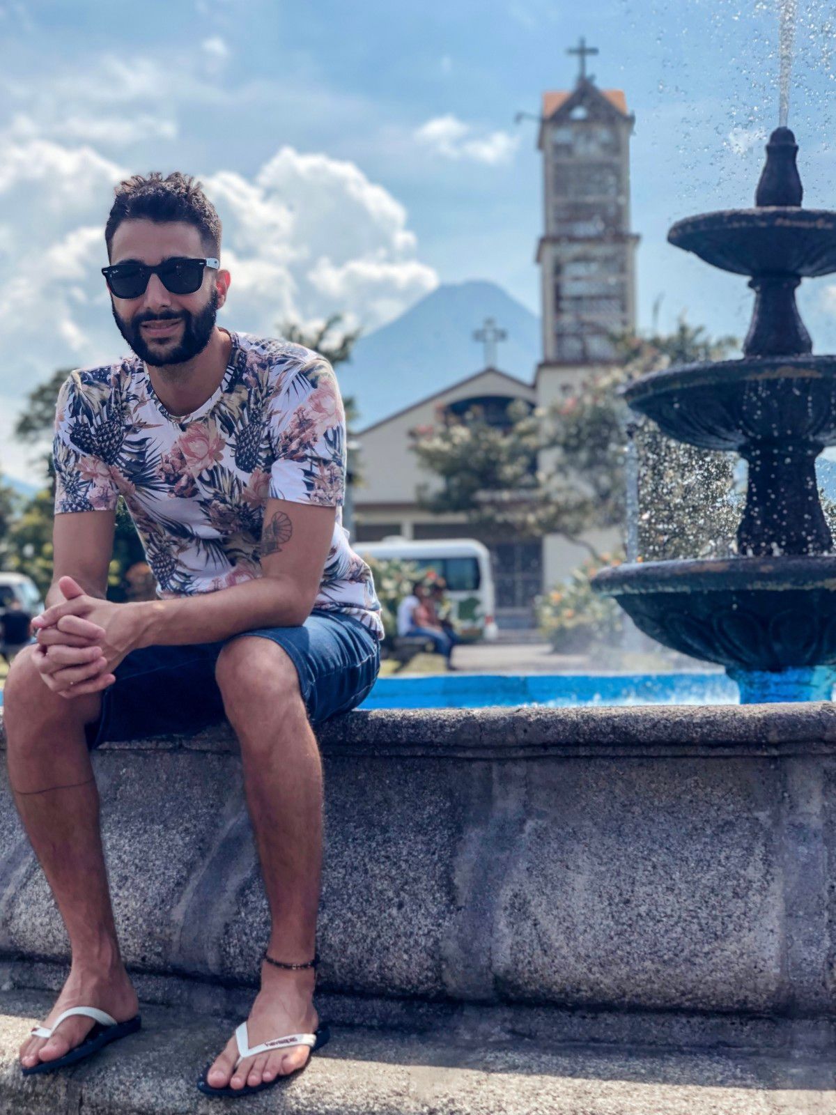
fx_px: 1674
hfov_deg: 28.0
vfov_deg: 36.8
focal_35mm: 52
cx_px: 418
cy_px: 558
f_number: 2.4
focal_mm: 6
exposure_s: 1/1150
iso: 16
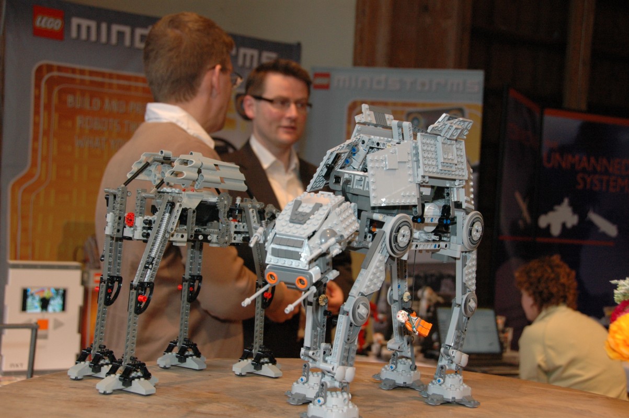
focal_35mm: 52
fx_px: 917
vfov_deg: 25.7
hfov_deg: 37.9
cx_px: 314
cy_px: 209
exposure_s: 1/60
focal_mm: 35
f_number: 5.6
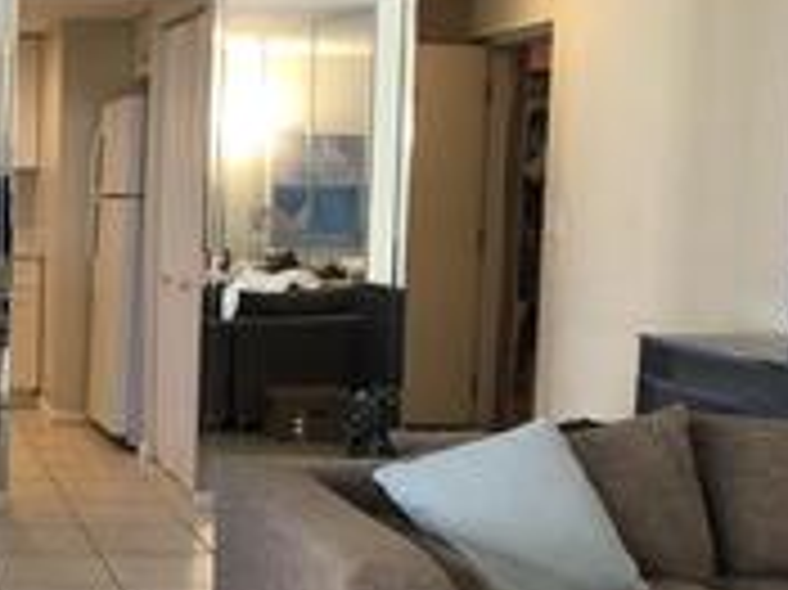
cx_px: -95
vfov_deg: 22.9
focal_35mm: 64
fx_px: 1456
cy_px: 329
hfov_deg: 27.5
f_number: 1.8
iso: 40
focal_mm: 3.99
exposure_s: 1/30
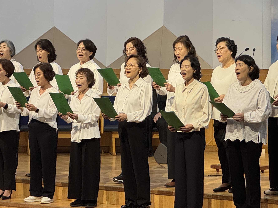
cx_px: 110
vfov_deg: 8.6
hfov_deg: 11.4
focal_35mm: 173
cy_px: 87
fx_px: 1389
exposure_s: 1/120
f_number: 2.8
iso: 200
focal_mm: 9
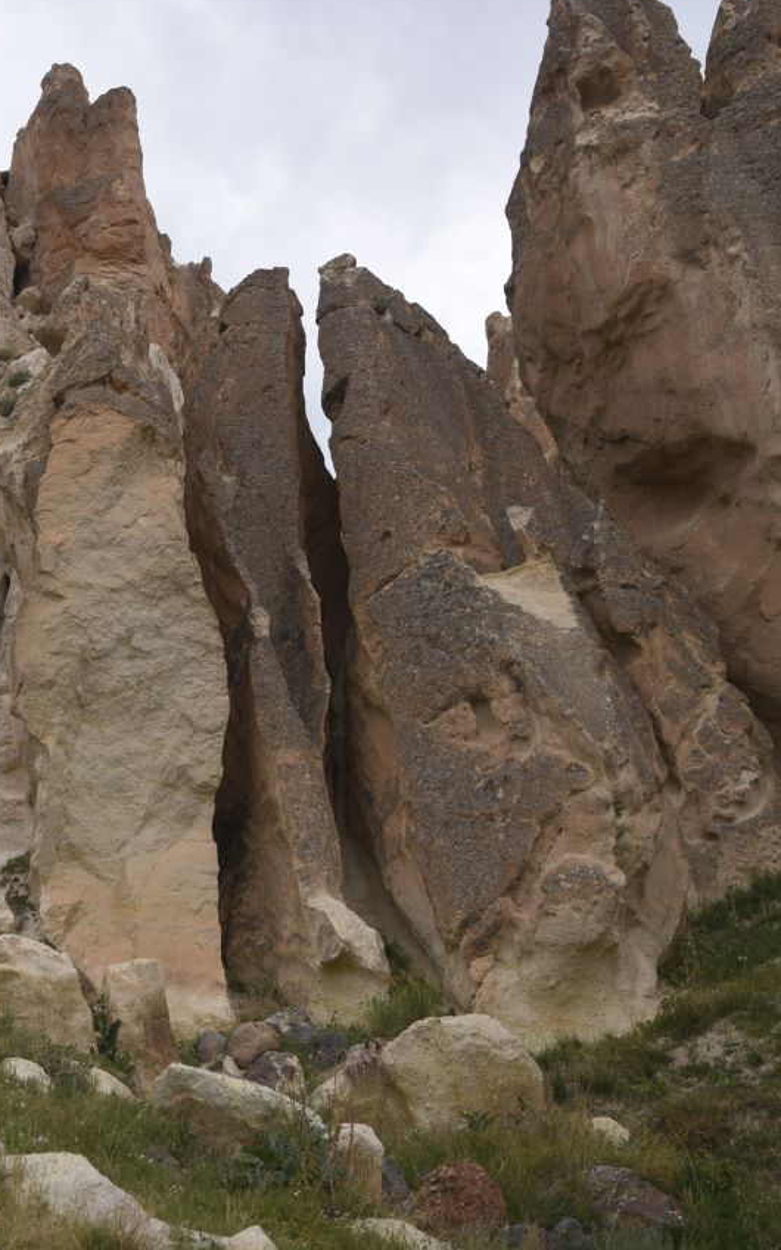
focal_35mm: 50
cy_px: 617
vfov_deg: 40.3
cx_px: 19
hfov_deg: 24.7
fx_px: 1703
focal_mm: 32
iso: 200
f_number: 10
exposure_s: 1/125
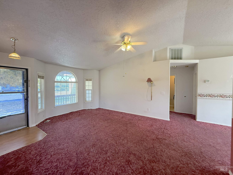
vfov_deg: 85.7
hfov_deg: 102.1
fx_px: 94
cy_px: 88
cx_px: 116
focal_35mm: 14
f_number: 2.2
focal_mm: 2.22
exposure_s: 1/120
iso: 200
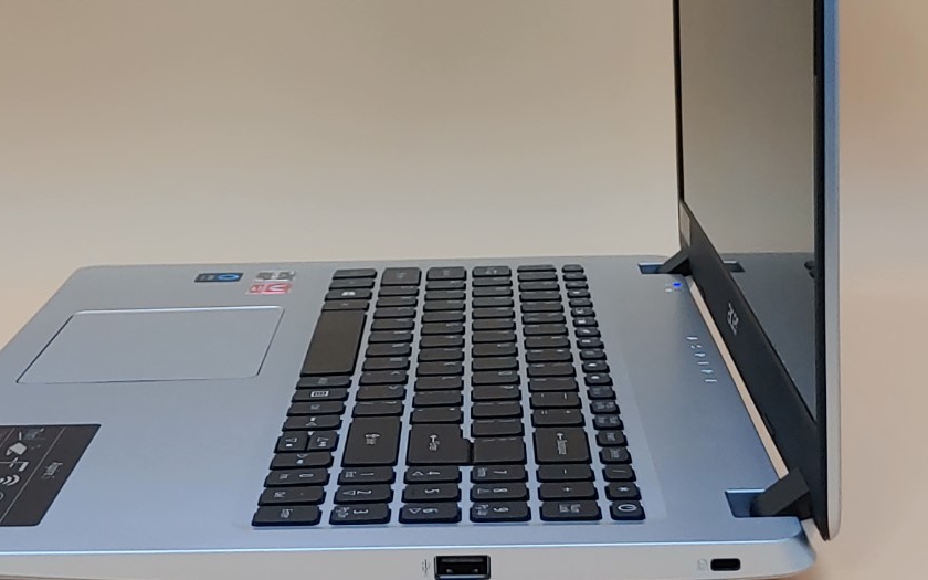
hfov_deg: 25.8
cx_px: 382
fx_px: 2023
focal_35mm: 80
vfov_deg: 16.1
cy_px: 81
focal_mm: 4.36
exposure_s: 1/120
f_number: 1.8
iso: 50
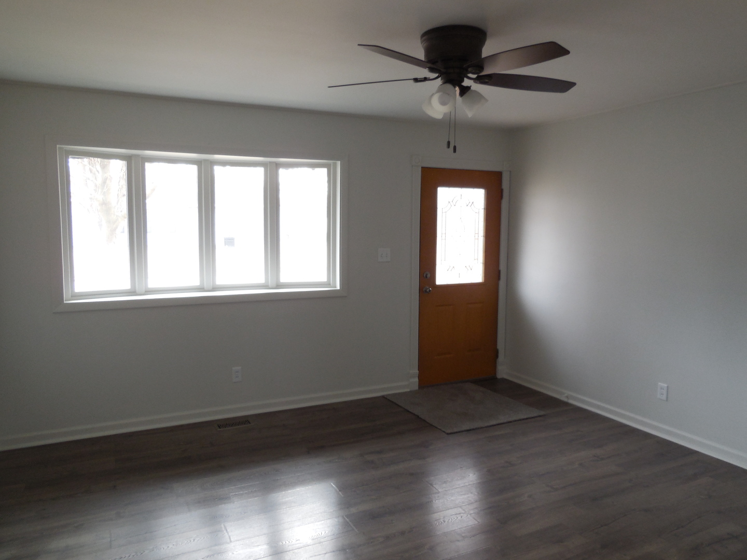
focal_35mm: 25
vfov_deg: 54.9
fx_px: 539
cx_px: 374
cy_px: 280
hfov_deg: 69.4
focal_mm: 4.5
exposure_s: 1/30
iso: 200
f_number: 3.1
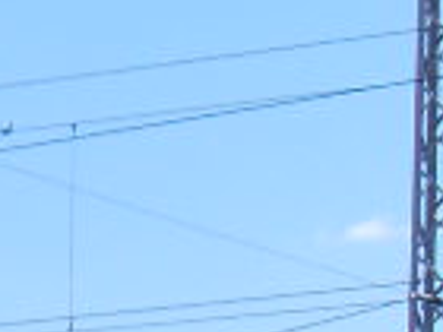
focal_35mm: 249
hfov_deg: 6.8
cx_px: -1098
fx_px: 3187
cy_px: 803
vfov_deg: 5.7
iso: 80
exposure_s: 1/250
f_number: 7
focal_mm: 6.3
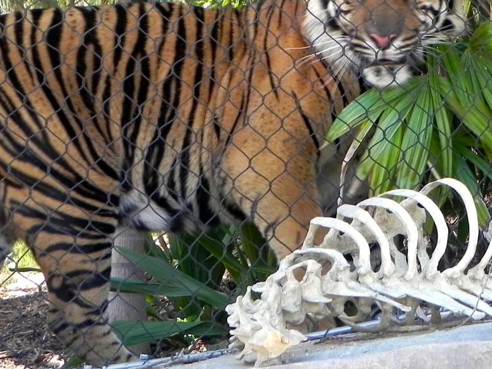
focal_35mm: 95
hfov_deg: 20.5
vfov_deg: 15.3
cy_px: 4
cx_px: 363
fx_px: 1350
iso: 160
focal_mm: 8.2
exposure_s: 1/97.7
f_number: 3.2
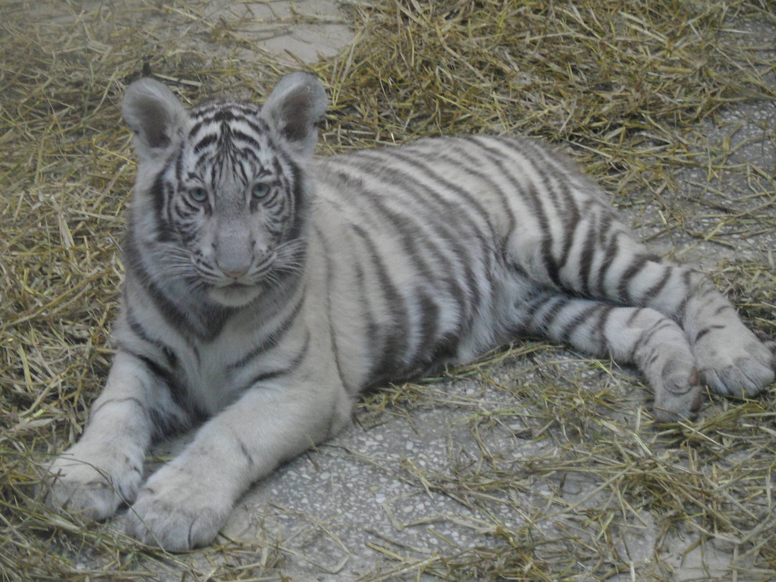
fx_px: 4035
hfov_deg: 11.0
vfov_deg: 8.2
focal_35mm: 180
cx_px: 388
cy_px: 291
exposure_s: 1/10
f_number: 4.4
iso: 400
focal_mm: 29.7
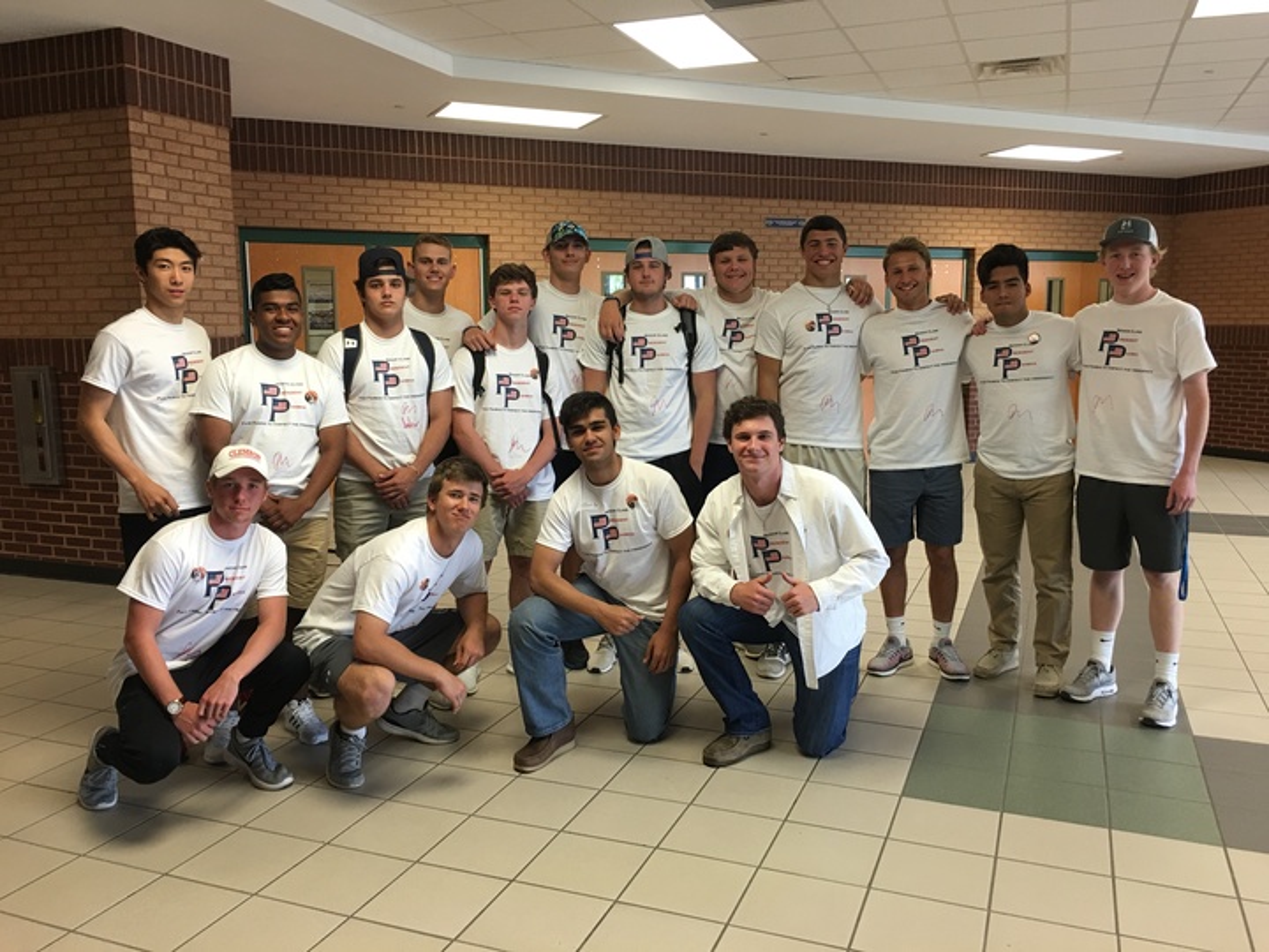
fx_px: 1063
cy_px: 476
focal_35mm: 29
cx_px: 634
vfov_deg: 48.2
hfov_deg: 61.7
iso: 32
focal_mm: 4.15
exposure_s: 1/15
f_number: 2.2
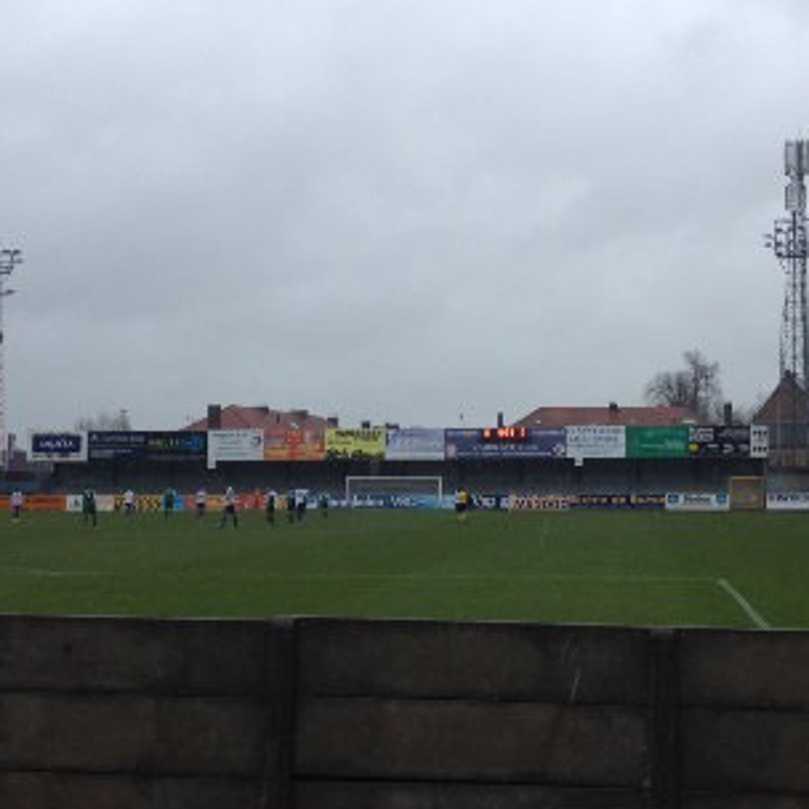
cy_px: 383
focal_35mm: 61
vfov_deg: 28.2
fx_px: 1613
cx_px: 487
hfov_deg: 28.1
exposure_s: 1/347
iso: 50
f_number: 2.4
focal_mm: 4.28
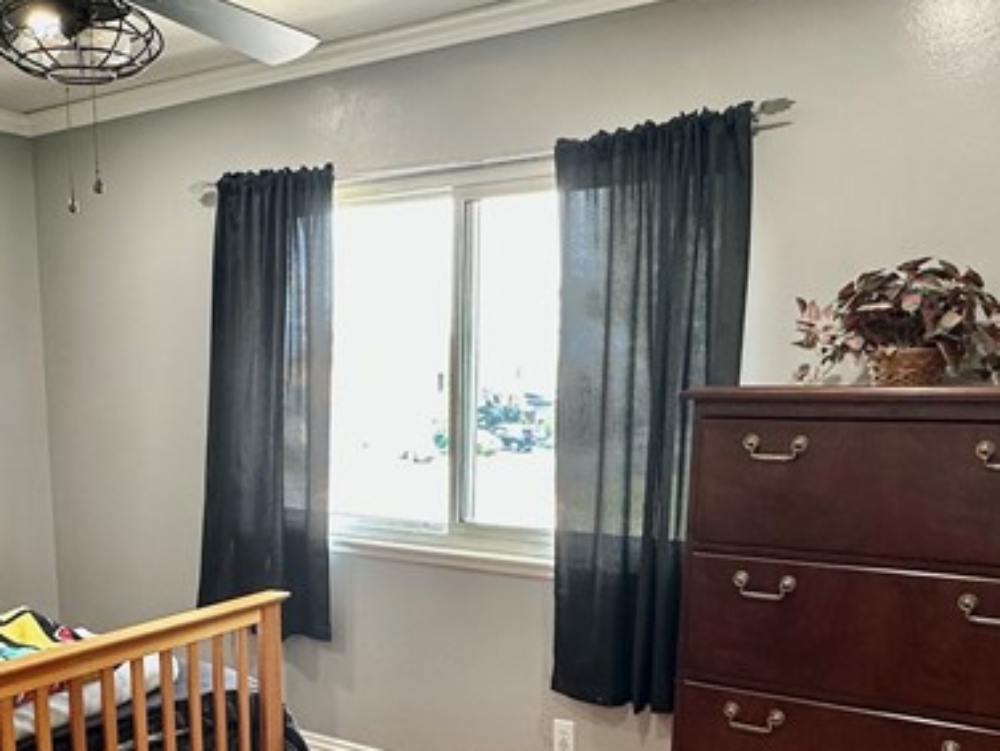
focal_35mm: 38
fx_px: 1098
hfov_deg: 48.3
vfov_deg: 36.5
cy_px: 600
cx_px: 350
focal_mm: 2.22
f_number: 2.2
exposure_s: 1/60
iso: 200
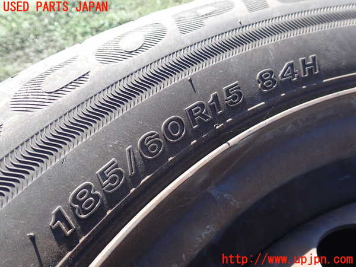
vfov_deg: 46.8
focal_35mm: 30
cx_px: 178
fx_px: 309
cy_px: 134
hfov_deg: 60.0
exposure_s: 1/125
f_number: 3.2
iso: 100
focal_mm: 5.4
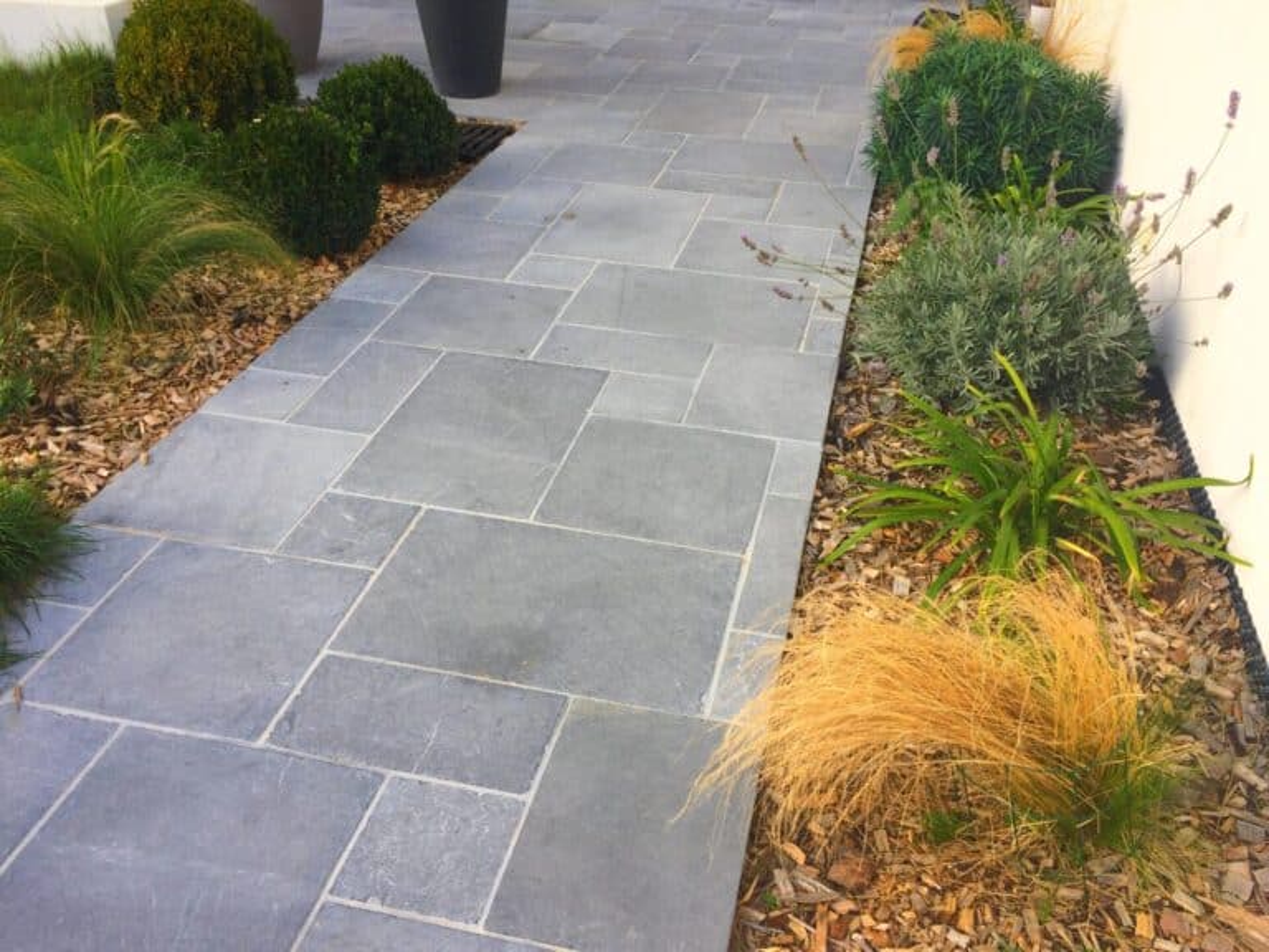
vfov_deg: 48.2
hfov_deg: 61.7
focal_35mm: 29
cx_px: 634
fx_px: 1063
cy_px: 476
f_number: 2.2
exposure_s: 1/533
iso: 32
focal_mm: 4.15
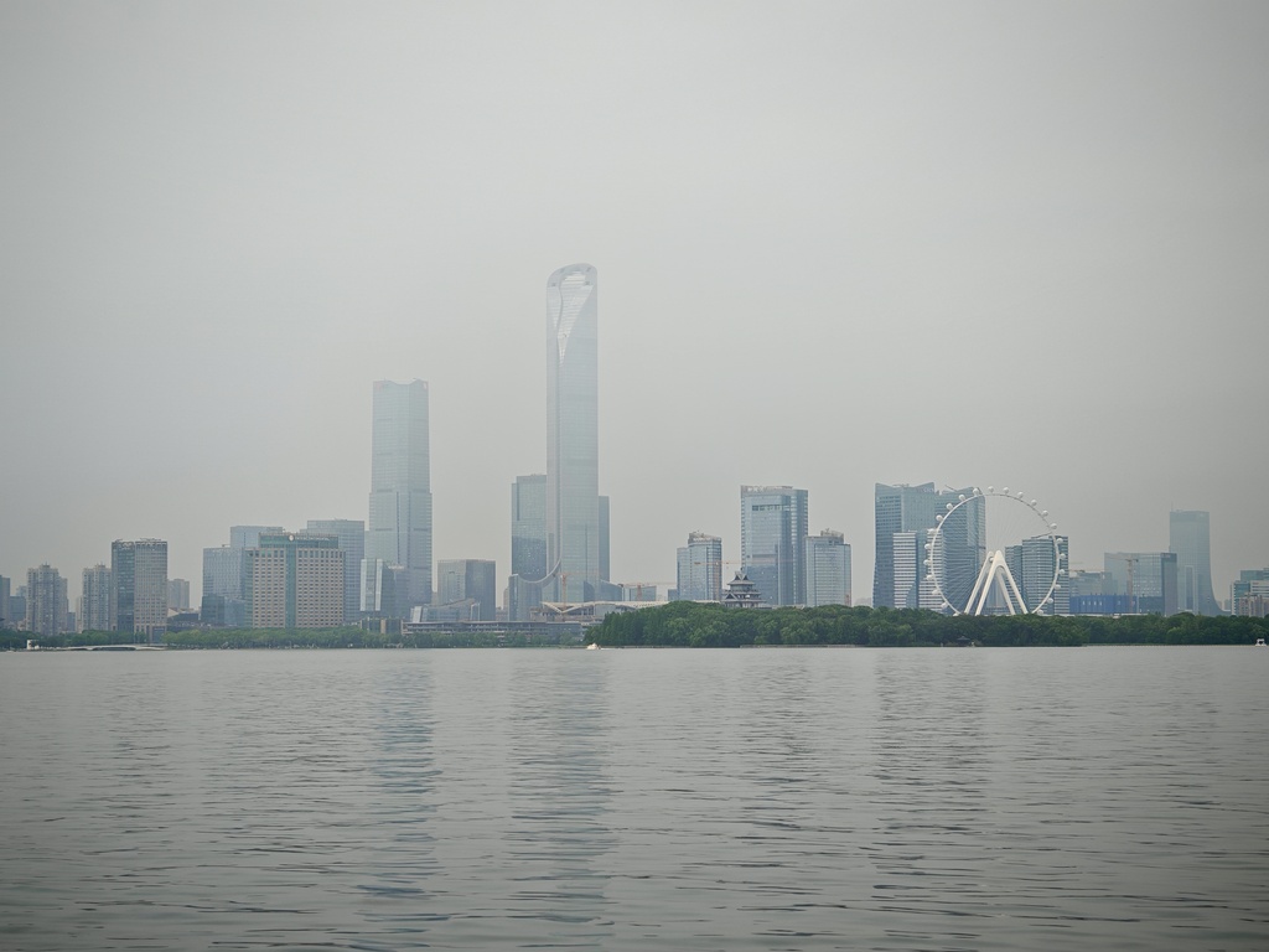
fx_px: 2639
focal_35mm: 72
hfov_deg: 27.0
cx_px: 634
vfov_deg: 20.4
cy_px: 476
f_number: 2.6
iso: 80
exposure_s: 1/100
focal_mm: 15.38
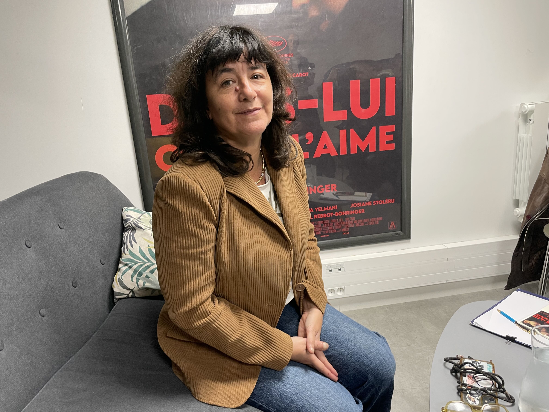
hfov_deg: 67.3
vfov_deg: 53.1
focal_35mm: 26
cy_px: 206
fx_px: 412
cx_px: 274
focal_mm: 4.2
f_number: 1.6
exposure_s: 1/50
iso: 100
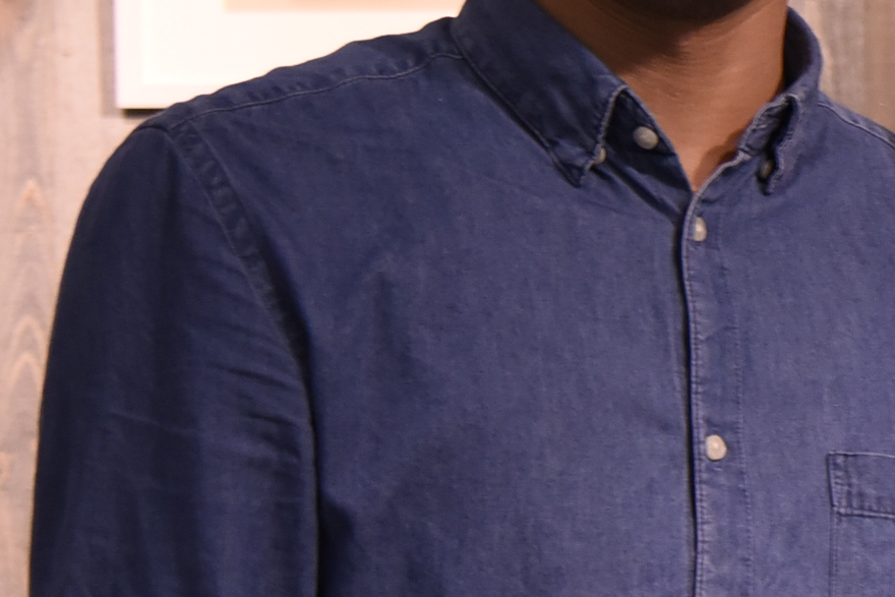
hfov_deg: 10.8
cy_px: 286
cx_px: 1254
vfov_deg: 7.5
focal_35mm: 184
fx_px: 4575
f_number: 4
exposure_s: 1/50
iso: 1400
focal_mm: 44
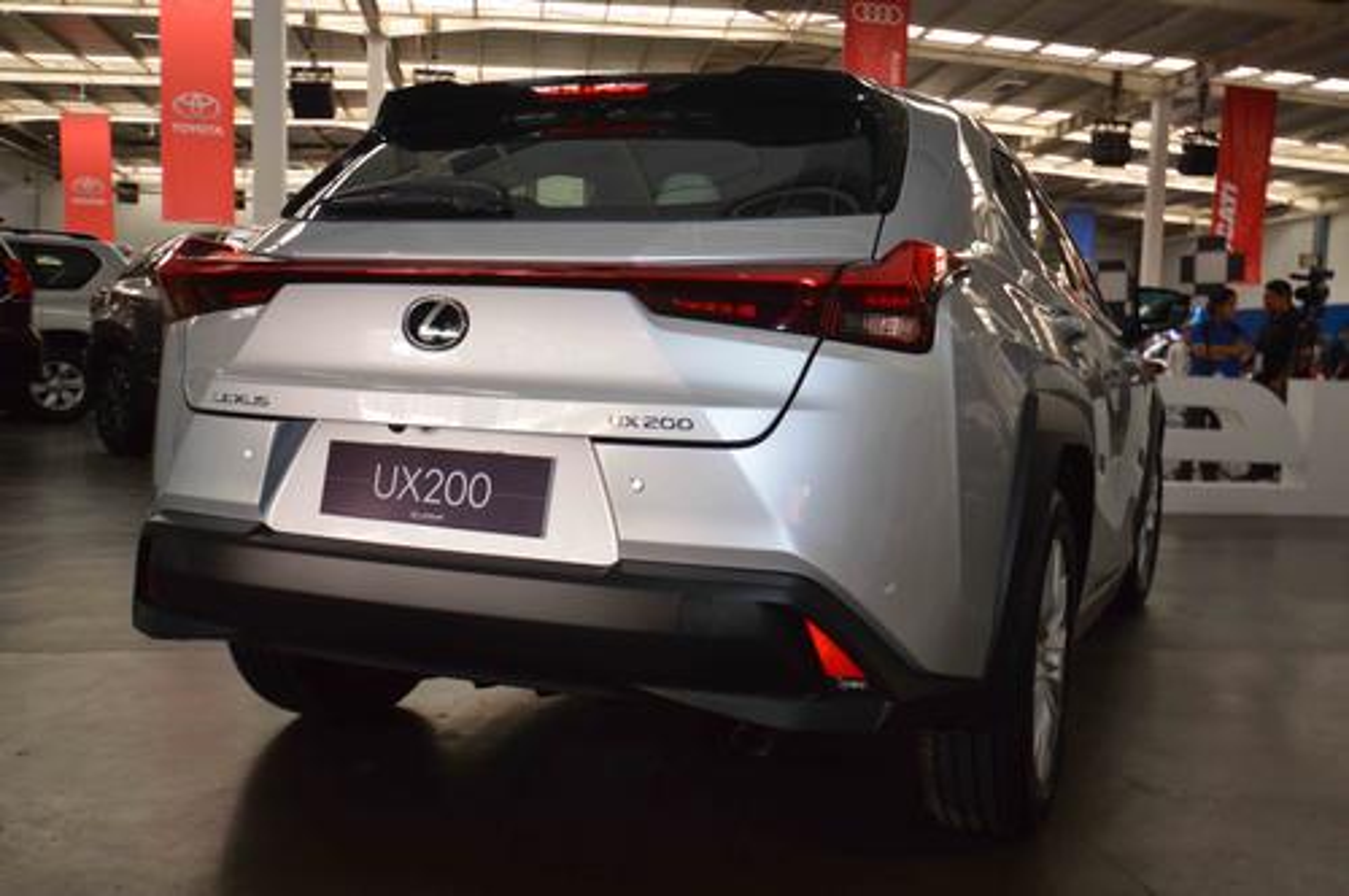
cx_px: 674
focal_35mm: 33
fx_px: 1235
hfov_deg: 57.3
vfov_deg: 39.9
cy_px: 448
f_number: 4.5
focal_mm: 22
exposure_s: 1/60
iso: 720
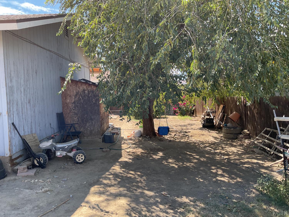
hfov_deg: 61.7
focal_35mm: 29
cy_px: 108
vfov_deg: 48.2
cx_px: 144
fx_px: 242
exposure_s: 1/342
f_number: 1.8
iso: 16
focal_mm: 3
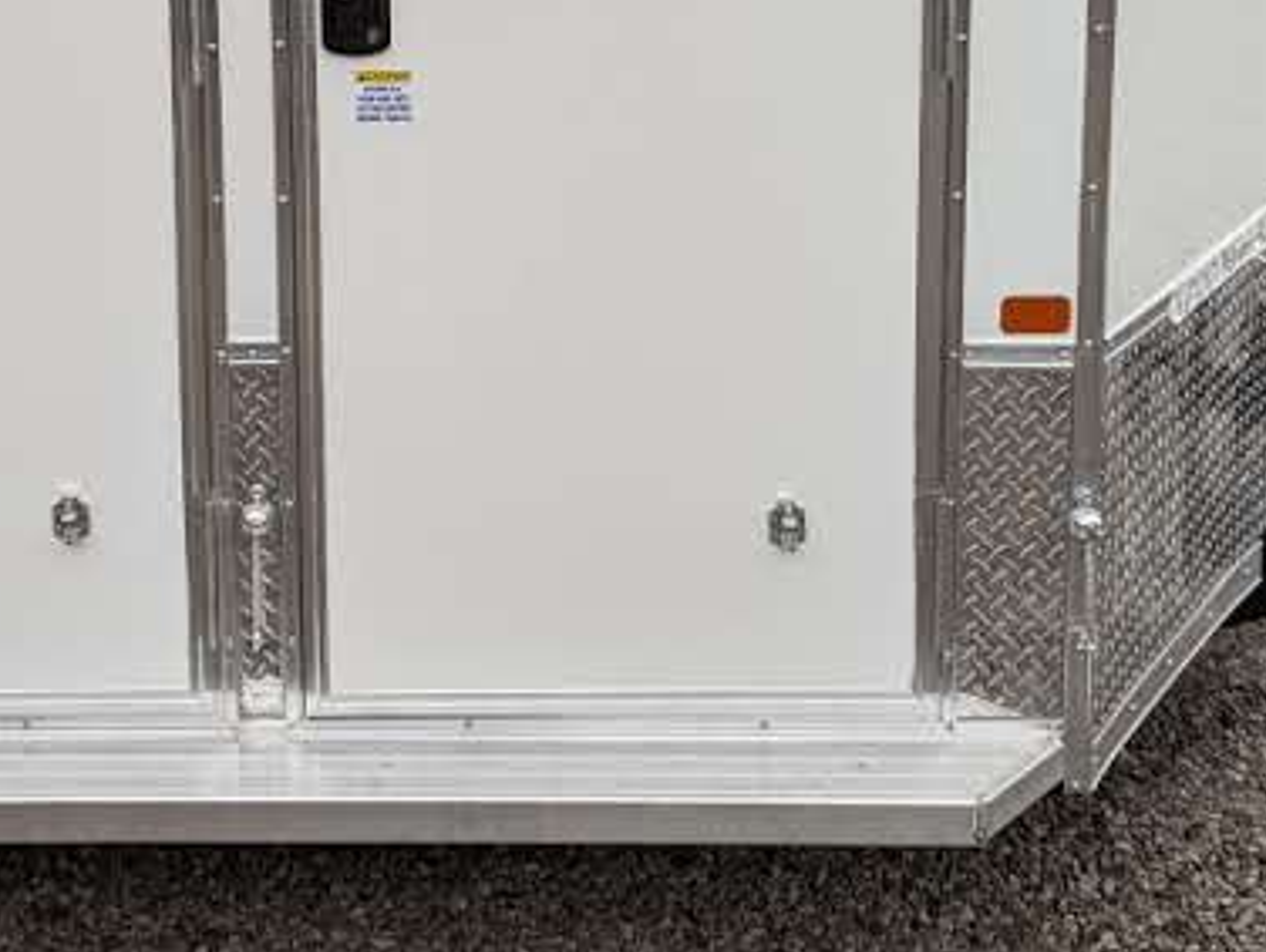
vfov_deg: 27.2
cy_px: 34
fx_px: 1868
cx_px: 428
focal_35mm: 51
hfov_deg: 37.1
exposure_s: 1/286
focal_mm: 6.81
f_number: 1.85
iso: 42
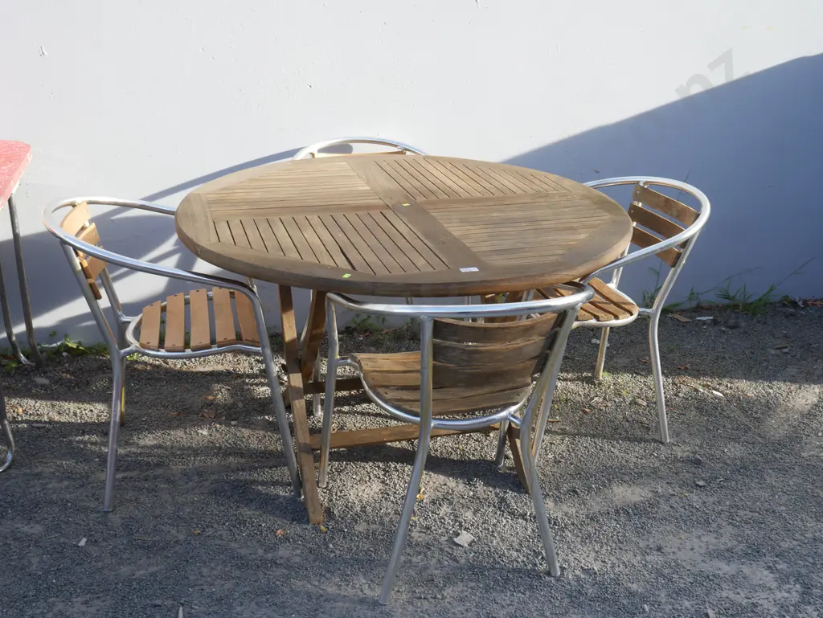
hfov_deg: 49.0
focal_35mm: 38
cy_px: 309
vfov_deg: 37.8
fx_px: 904
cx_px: 412
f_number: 5.6
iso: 200
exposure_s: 1/200
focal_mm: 19
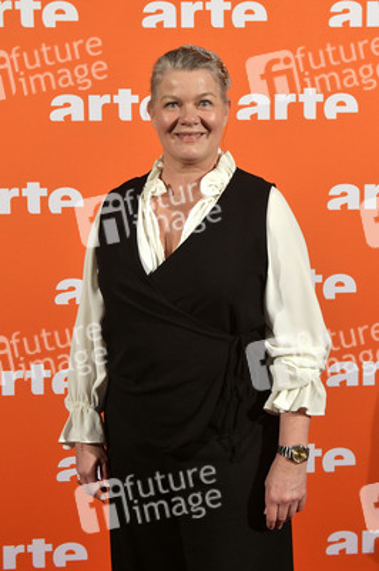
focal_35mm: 44
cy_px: 286
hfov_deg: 30.5
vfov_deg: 44.5
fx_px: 696
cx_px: 190
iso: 2000
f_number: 5.6
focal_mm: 44
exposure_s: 1/160
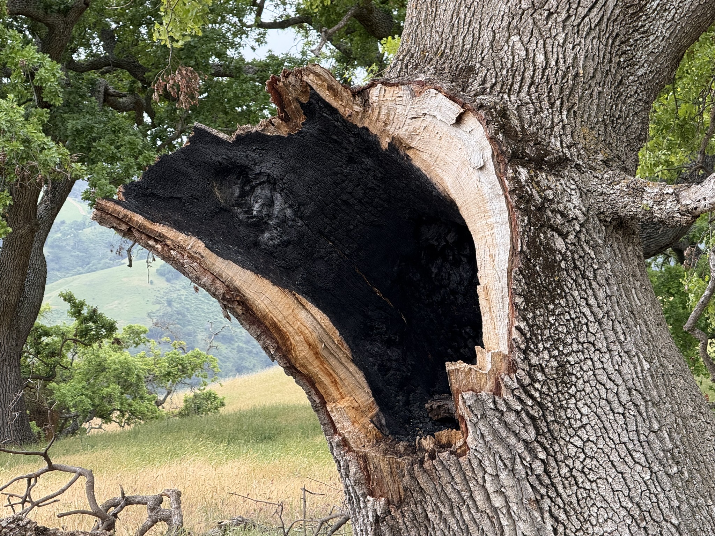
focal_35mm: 120
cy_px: 268
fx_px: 2479
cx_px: 358
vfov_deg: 12.3
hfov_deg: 16.4
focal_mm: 15.66
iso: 64
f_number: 2.8
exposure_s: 1/260
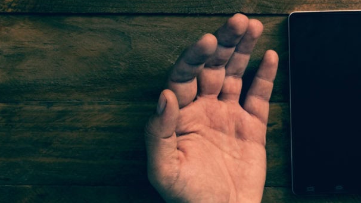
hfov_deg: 22.7
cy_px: 102
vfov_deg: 13.0
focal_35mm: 93
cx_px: 272
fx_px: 889
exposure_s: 1/100
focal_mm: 35
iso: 100
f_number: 8
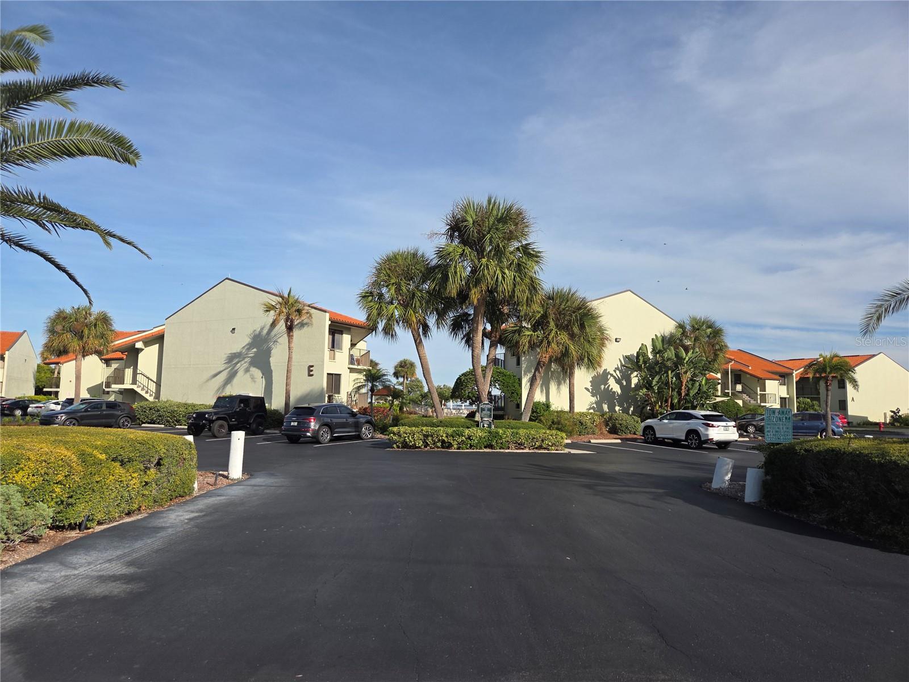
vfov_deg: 58.9
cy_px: 341
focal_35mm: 23
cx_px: 454
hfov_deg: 73.9
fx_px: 604
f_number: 1.8
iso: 25
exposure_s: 1/2145
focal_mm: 5.4
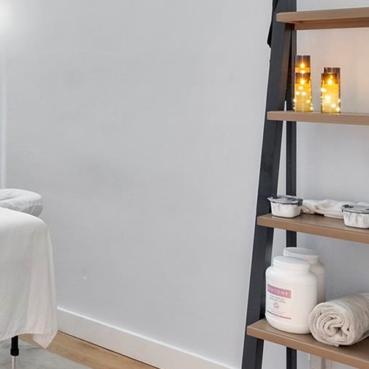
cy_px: 92
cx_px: -60
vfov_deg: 32.2
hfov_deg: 28.9
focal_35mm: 52
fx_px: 627
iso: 160
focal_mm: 10
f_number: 11
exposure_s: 5
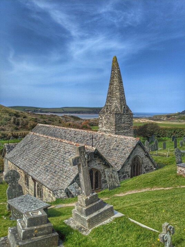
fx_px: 192
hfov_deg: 51.4
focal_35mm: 27
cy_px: 124
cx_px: 92
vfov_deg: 65.3
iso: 75
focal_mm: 4.44
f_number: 1.8
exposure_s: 1/3356
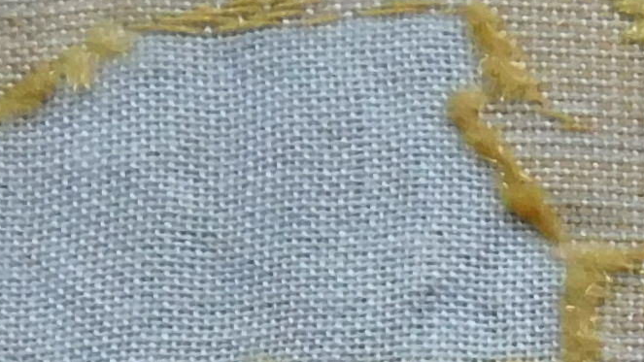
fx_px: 3876
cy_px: 1300
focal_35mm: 227
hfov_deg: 8.9
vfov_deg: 4.9
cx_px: 1338
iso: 280
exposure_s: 1/30
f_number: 3.2
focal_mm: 5.3
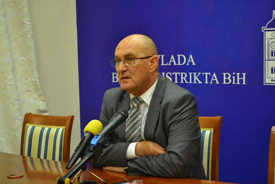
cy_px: 92
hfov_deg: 29.2
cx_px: 138
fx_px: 527
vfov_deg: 19.7
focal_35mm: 69
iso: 1800
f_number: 5.3
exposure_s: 1/60
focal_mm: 46
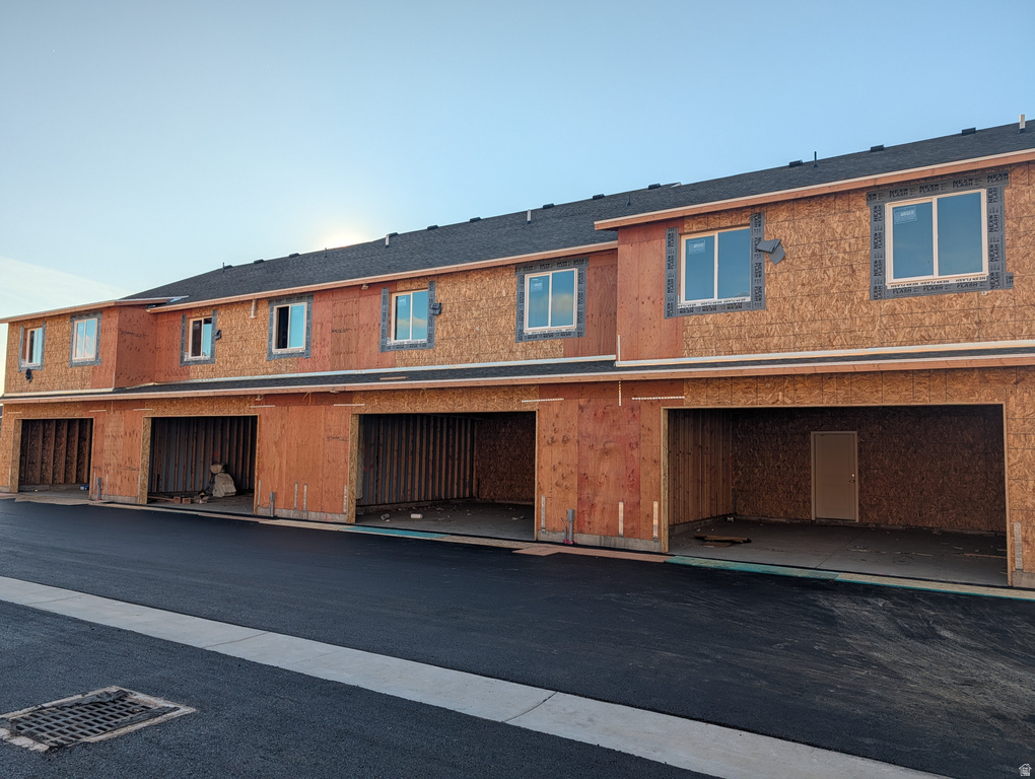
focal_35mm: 24
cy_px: 390
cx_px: 518
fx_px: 719
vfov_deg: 56.9
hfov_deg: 71.5
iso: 20
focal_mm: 6.9
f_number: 1.68
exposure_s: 1/1081
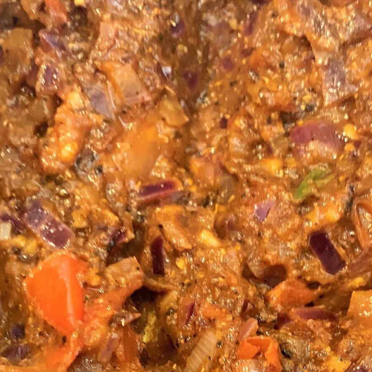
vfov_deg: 25.7
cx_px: 170
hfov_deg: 26.1
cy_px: 291
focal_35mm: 66
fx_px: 802
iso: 400
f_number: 1.8
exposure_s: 1/25
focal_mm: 4.25
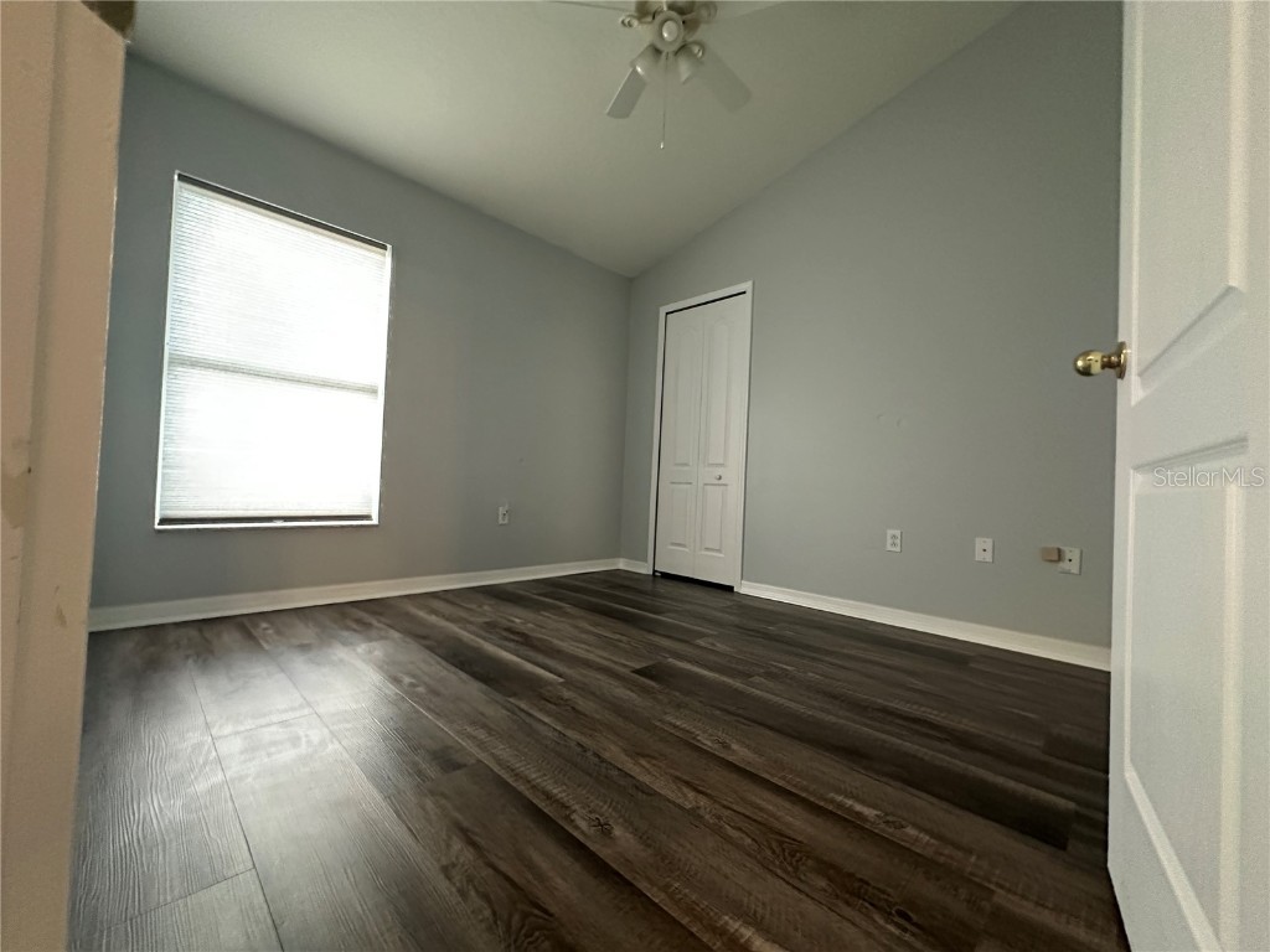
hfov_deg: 102.1
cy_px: 476
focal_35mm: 14
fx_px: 514
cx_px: 635
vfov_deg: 85.7
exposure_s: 1/60
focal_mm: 2.22
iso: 800
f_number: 2.2
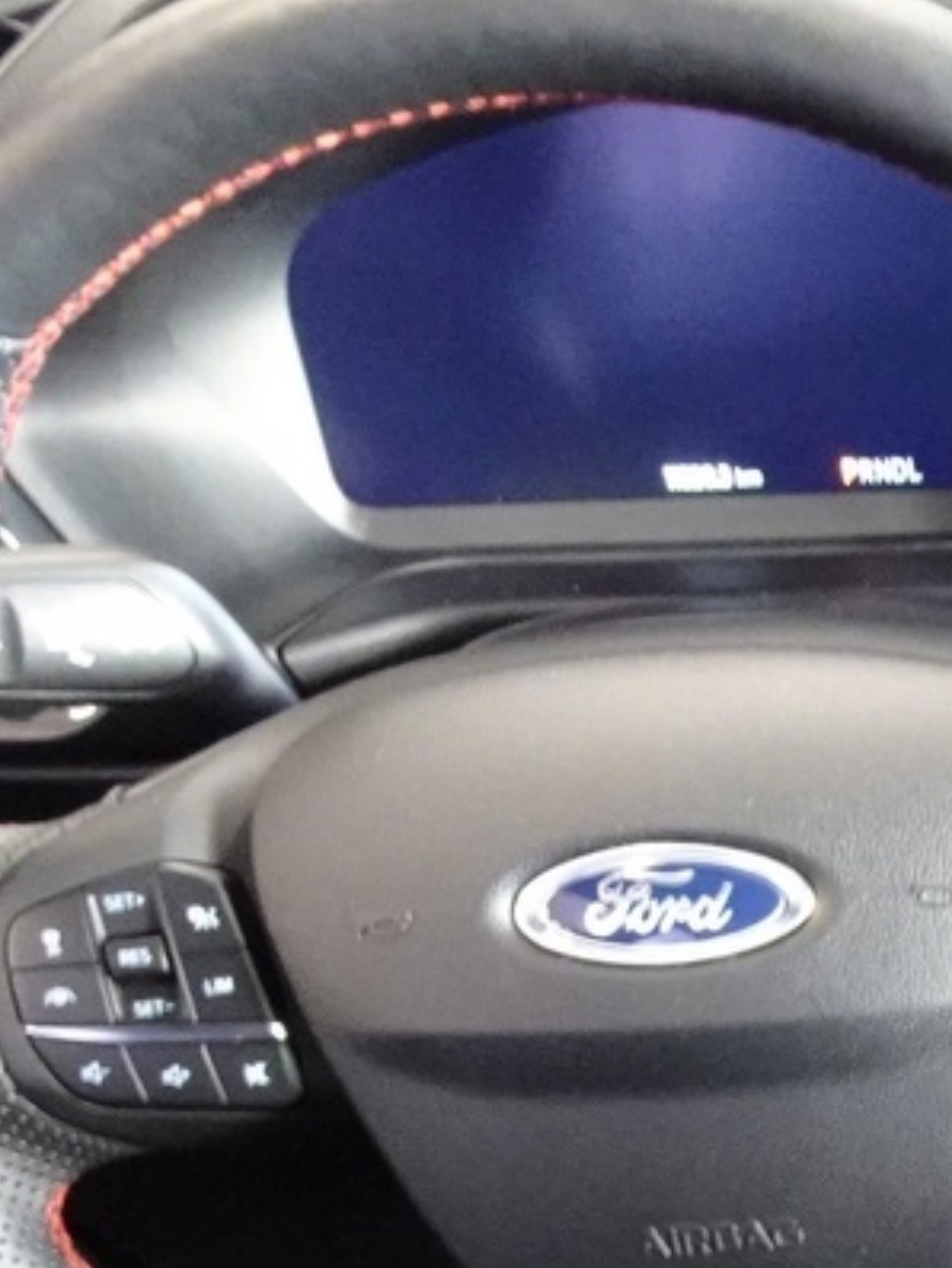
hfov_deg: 14.2
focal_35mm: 87
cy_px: 1619
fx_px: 3188
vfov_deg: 20.6
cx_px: 1914
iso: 800
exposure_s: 1/8
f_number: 3.5
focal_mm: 4.25
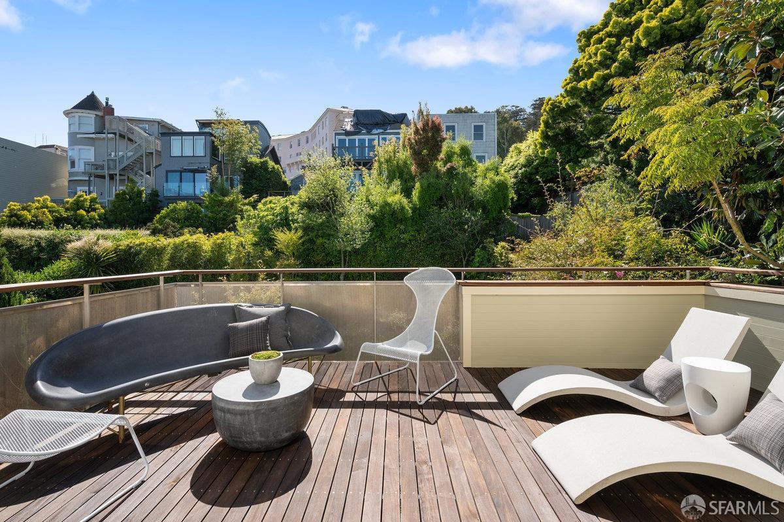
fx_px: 370
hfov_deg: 93.3
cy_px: 261
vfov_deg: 70.3
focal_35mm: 17
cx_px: 392
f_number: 9
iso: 400
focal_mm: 17
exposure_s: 1/640
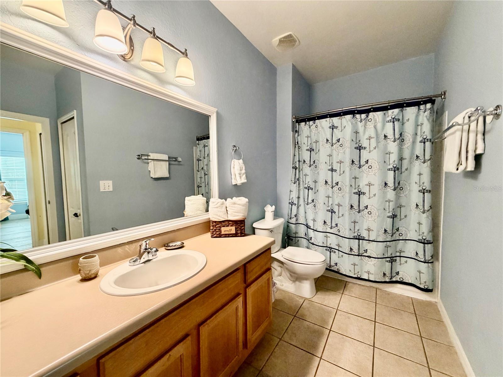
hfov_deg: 102.1
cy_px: 188
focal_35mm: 14
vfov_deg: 85.7
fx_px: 203
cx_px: 252
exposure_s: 1/60
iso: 400
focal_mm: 2.22
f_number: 2.2
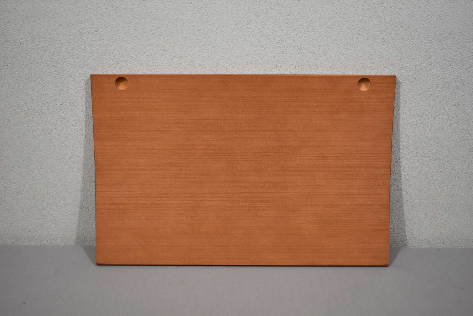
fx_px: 631
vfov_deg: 28.1
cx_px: 236
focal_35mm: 48
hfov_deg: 41.1
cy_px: 158
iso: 560
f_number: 4.5
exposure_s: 1/250
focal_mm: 32
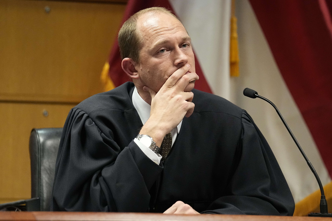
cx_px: 166
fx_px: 2766
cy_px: 110
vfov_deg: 4.6
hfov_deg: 6.9
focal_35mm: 300
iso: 6400
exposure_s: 1/640
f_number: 2.8
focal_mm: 200
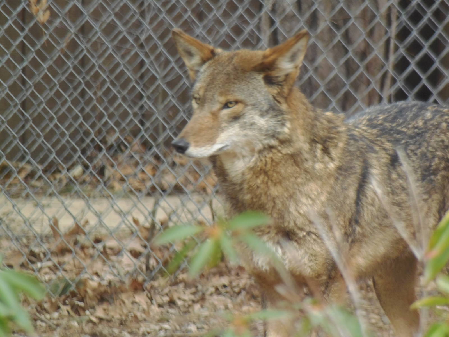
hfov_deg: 2.3
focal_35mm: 864
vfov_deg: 1.7
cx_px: 224
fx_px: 11207
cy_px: 168
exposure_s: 1/40
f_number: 5.7
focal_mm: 154.8
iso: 200
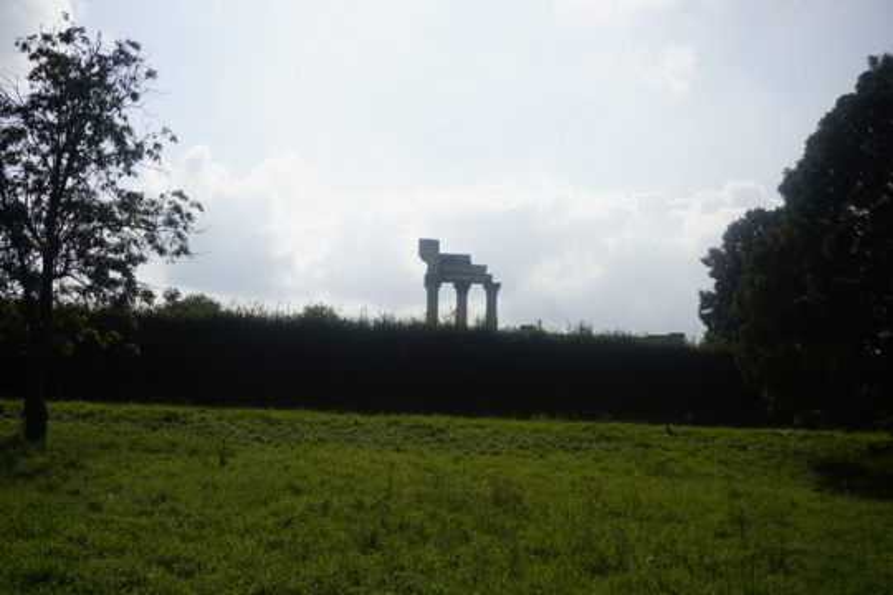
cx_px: 446
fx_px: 967
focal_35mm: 39
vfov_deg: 34.2
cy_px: 298
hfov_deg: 49.6
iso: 100
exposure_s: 1/2000
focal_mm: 26
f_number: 5
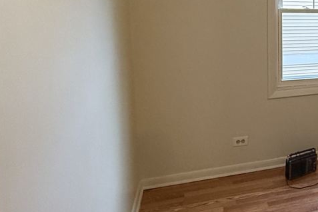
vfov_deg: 29.9
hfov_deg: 34.6
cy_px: 46
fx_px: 389
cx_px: 390
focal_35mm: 44
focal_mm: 2.22
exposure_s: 1/120
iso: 500
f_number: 2.2
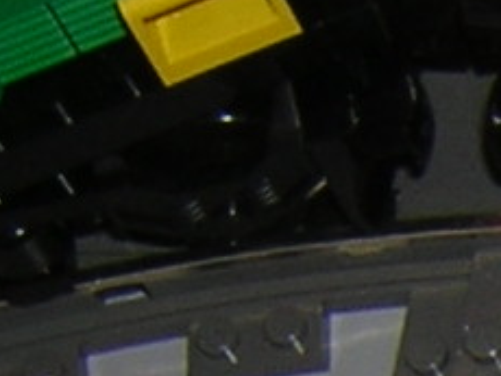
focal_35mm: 250
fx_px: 3622
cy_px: 1213
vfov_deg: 5.5
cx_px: 1409
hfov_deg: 7.2
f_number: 5.2
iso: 100
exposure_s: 1/60.1
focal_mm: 4.7
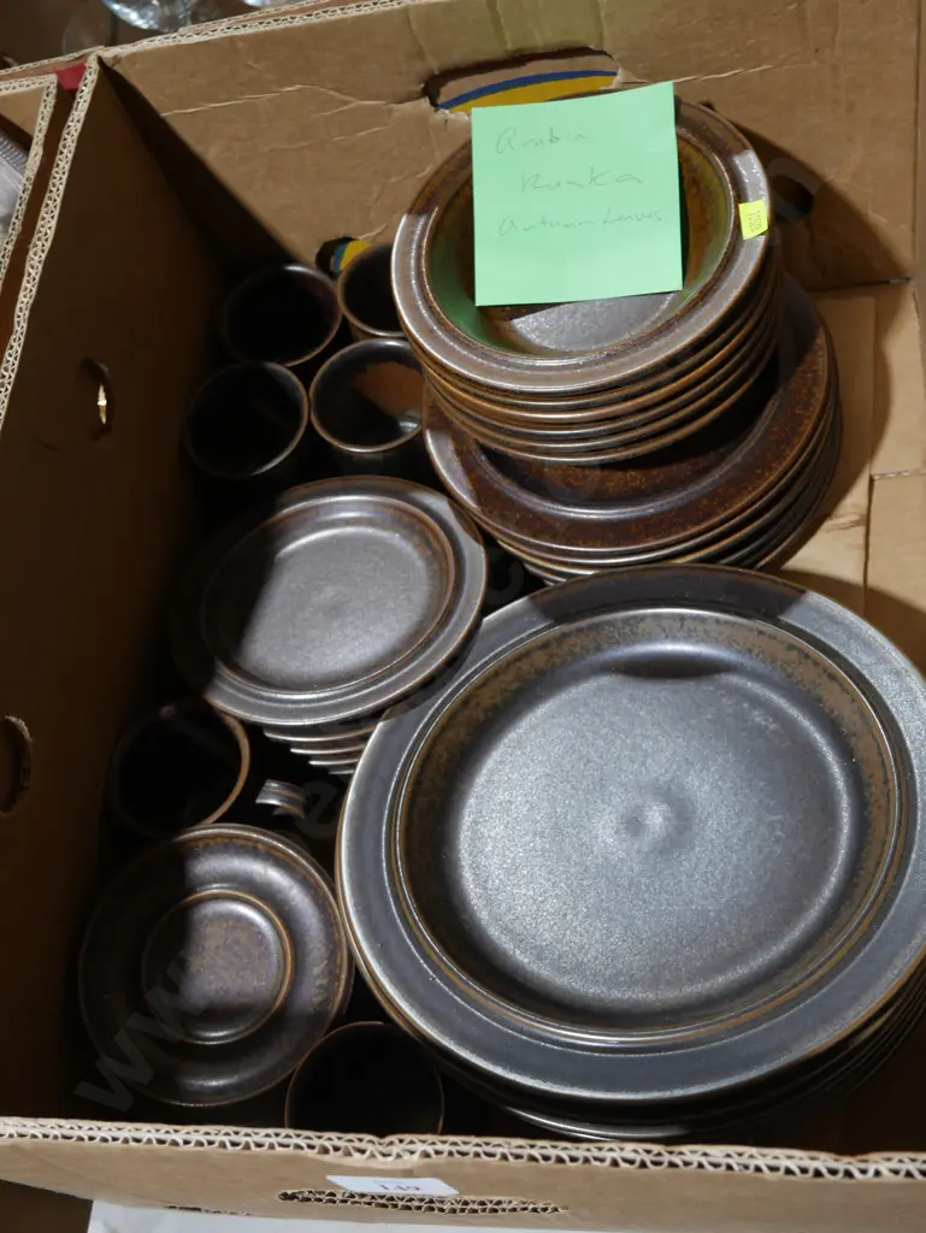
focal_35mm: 40
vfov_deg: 46.8
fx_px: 1426
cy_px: 616
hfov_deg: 36.0
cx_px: 463
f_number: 4.4
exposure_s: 1/60
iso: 500
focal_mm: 20
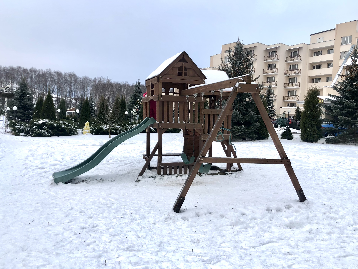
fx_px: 290
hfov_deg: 63.4
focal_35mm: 28
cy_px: 134
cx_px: 179
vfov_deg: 49.8
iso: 20
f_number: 1.8
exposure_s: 1/120
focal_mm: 4
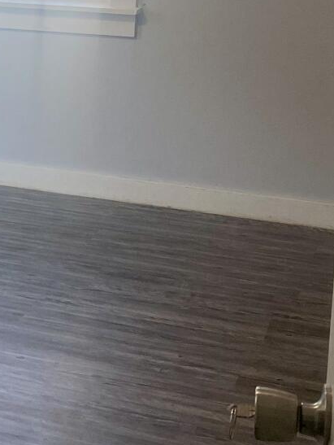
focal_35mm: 95
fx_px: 1221
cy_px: 76
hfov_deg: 13.9
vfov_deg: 20.4
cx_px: -267
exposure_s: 1/120
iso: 80
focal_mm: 4.25
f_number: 1.8
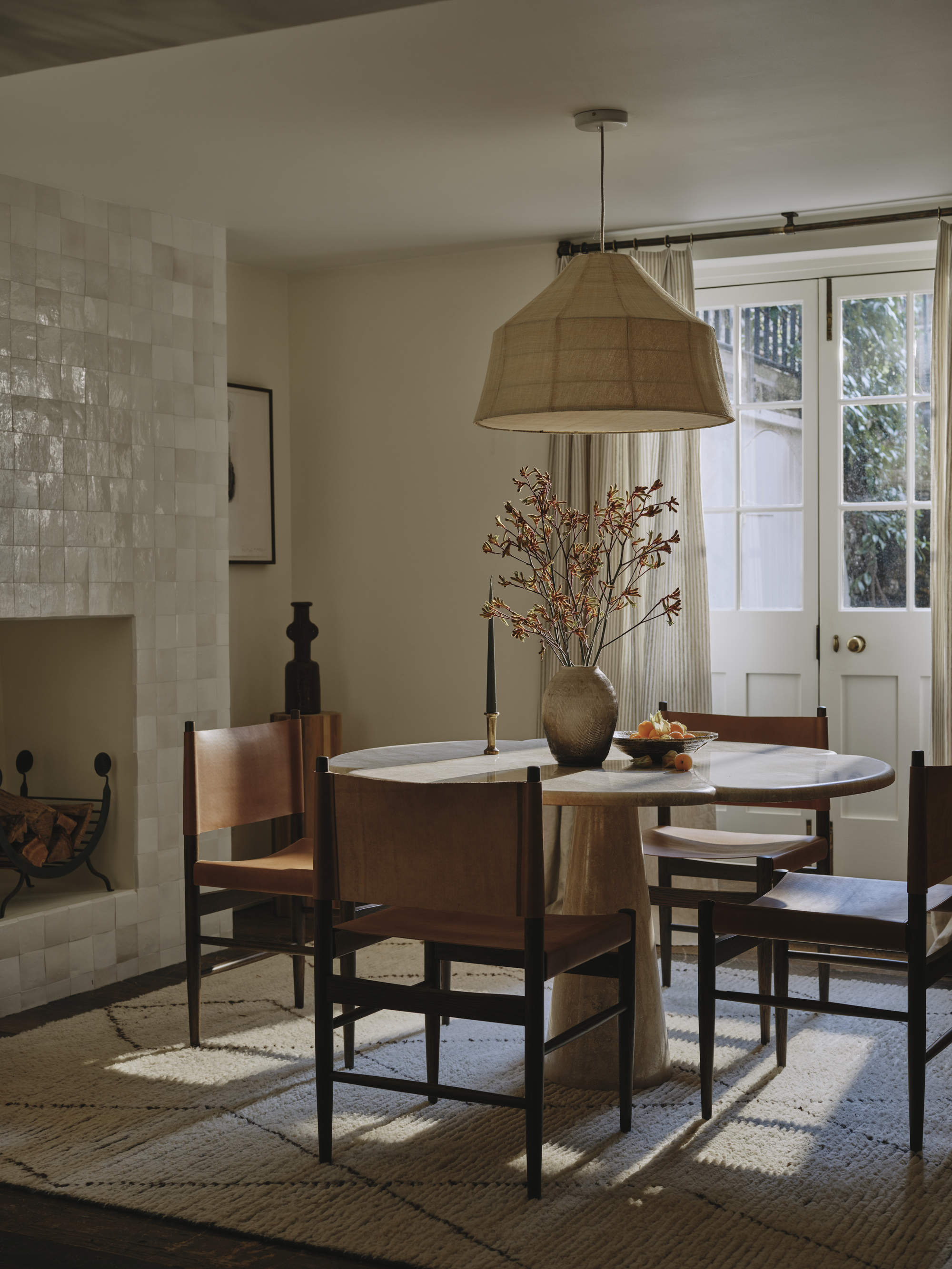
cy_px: 634
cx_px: 476
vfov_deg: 38.2
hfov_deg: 29.1
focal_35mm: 50
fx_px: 1834
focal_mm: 63
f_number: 5.6
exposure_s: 1/2
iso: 125
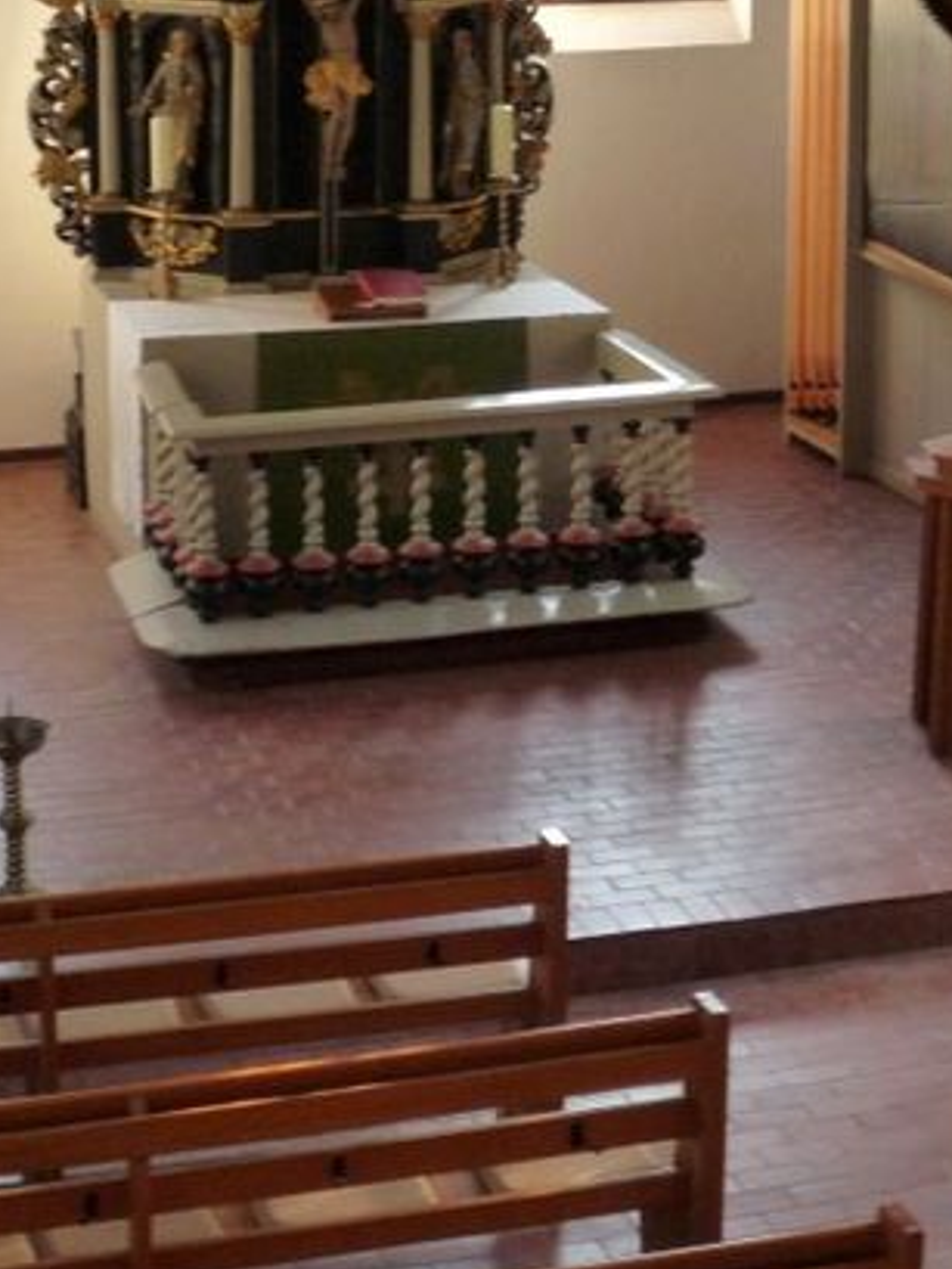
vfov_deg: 21.2
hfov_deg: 16.1
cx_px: 521
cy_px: 382
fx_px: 3372
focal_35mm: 92
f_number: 4.3
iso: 320
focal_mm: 8.3
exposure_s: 1/50
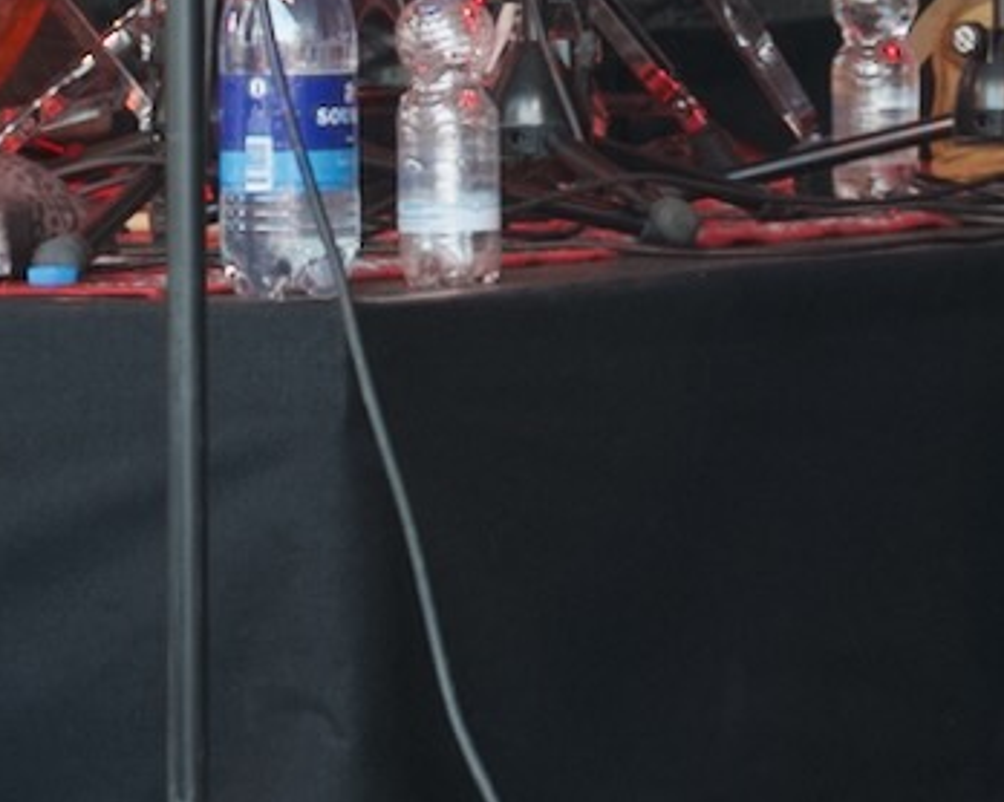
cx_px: 857
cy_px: -444
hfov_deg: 7.1
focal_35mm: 273
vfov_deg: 5.6
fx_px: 8108
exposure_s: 1/250
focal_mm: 28.91
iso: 800
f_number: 3.5
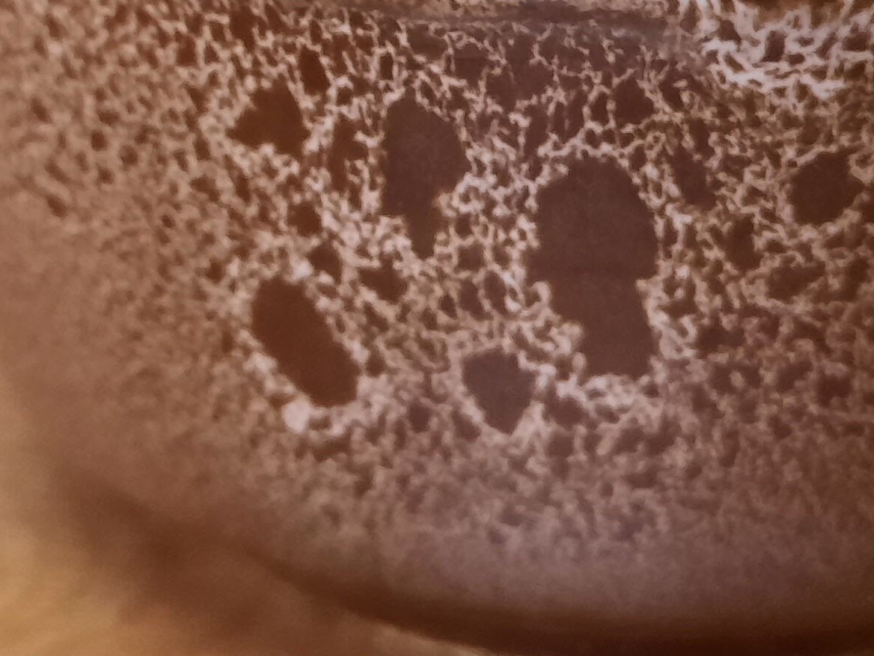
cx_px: 407
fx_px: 2146
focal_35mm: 85
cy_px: 50
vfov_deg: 17.1
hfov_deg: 23.0
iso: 400
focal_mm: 4.6
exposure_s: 1/25
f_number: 2
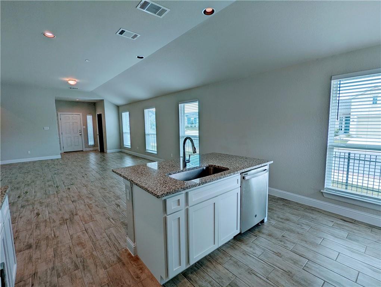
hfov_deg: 94.4
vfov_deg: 78.2
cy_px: 144
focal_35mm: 16
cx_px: 190
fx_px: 176
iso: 55
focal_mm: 2.35
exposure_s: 1/223
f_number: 2.2
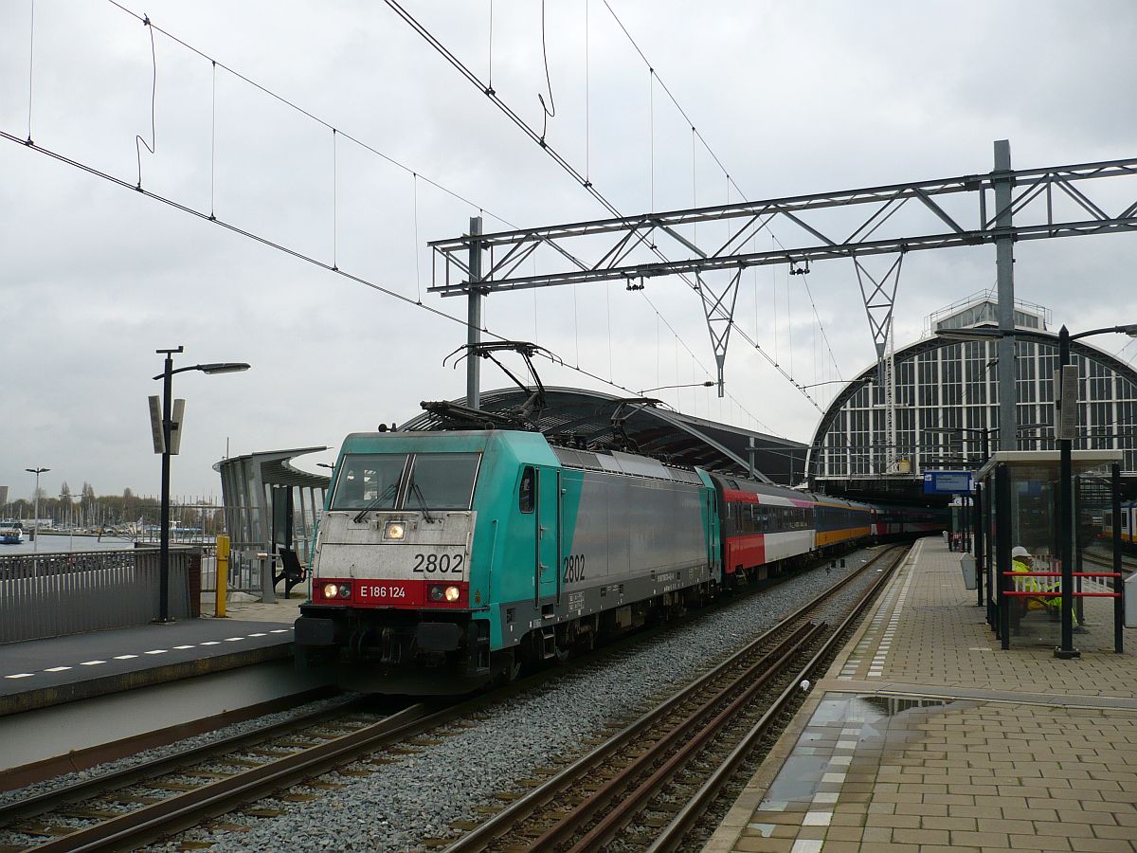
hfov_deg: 52.6
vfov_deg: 40.7
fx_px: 1150
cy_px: 426
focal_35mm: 35
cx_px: 568
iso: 100
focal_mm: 5.8
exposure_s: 1/400
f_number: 2.8
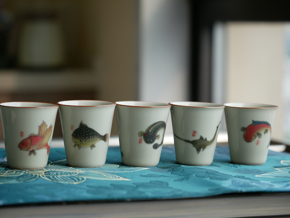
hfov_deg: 21.8
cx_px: 145
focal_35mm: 90
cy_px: 109
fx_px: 754
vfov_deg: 16.4
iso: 400
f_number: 3.5
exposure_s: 1/320
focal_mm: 45
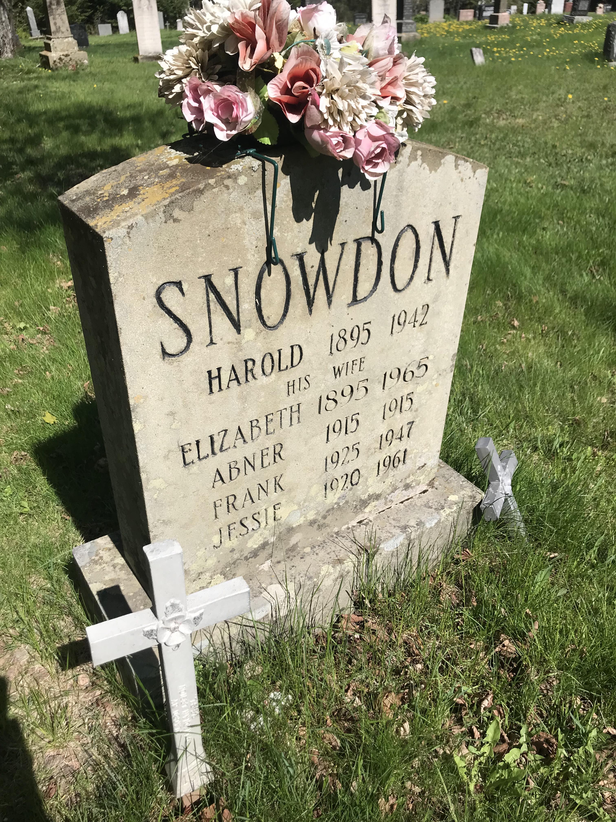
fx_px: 664
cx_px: 308
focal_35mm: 28
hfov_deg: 49.7
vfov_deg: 63.4
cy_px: 411
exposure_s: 1/2591
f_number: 1.8
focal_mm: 3.99
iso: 20
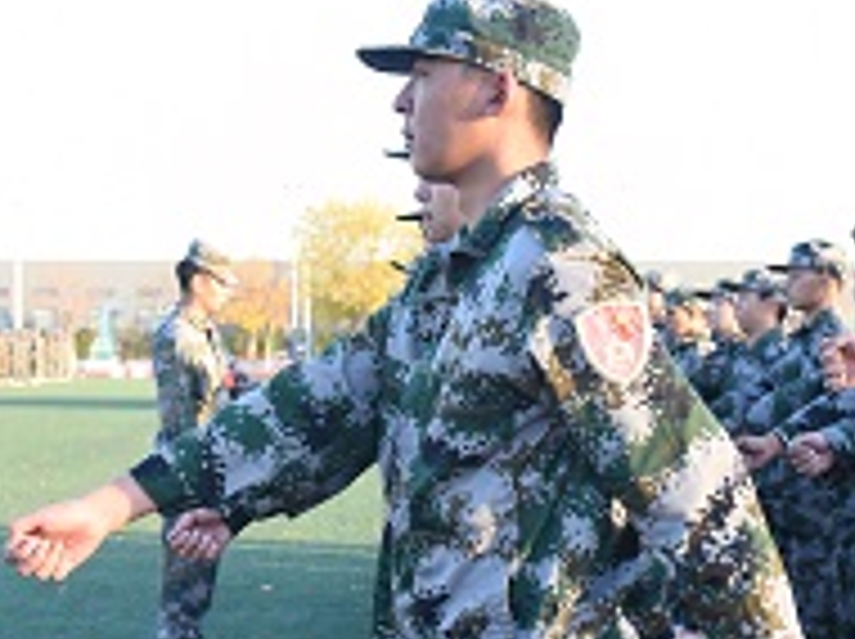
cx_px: 423
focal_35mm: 77
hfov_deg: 25.4
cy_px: 374
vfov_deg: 19.1
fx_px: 1899
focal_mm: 38
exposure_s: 1/400
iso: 1000
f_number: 5
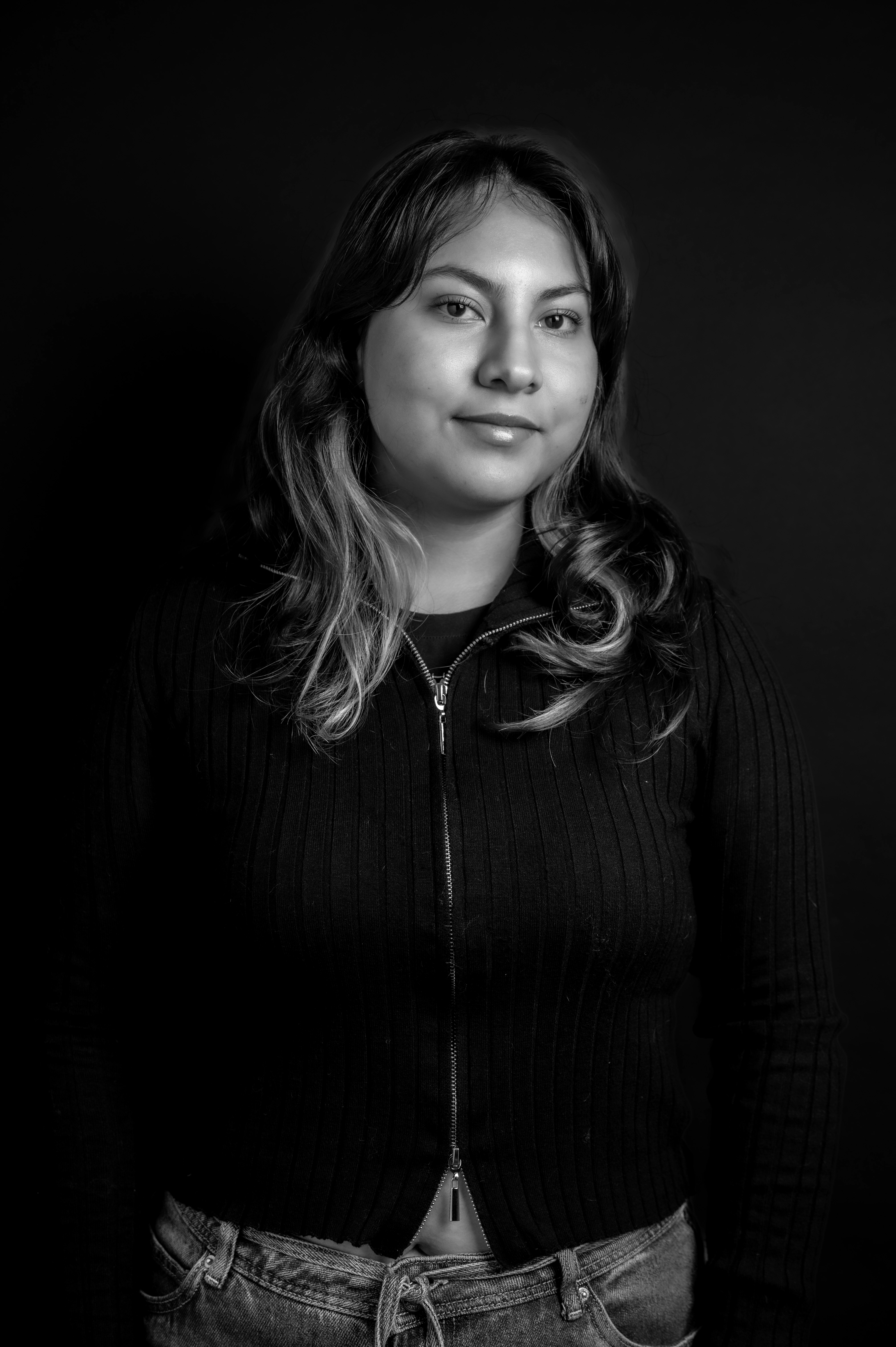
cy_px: 674
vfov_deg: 40.4
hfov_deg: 27.5
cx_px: 448
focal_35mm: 49
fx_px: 1832
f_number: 4
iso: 200
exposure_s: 1/80
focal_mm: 49
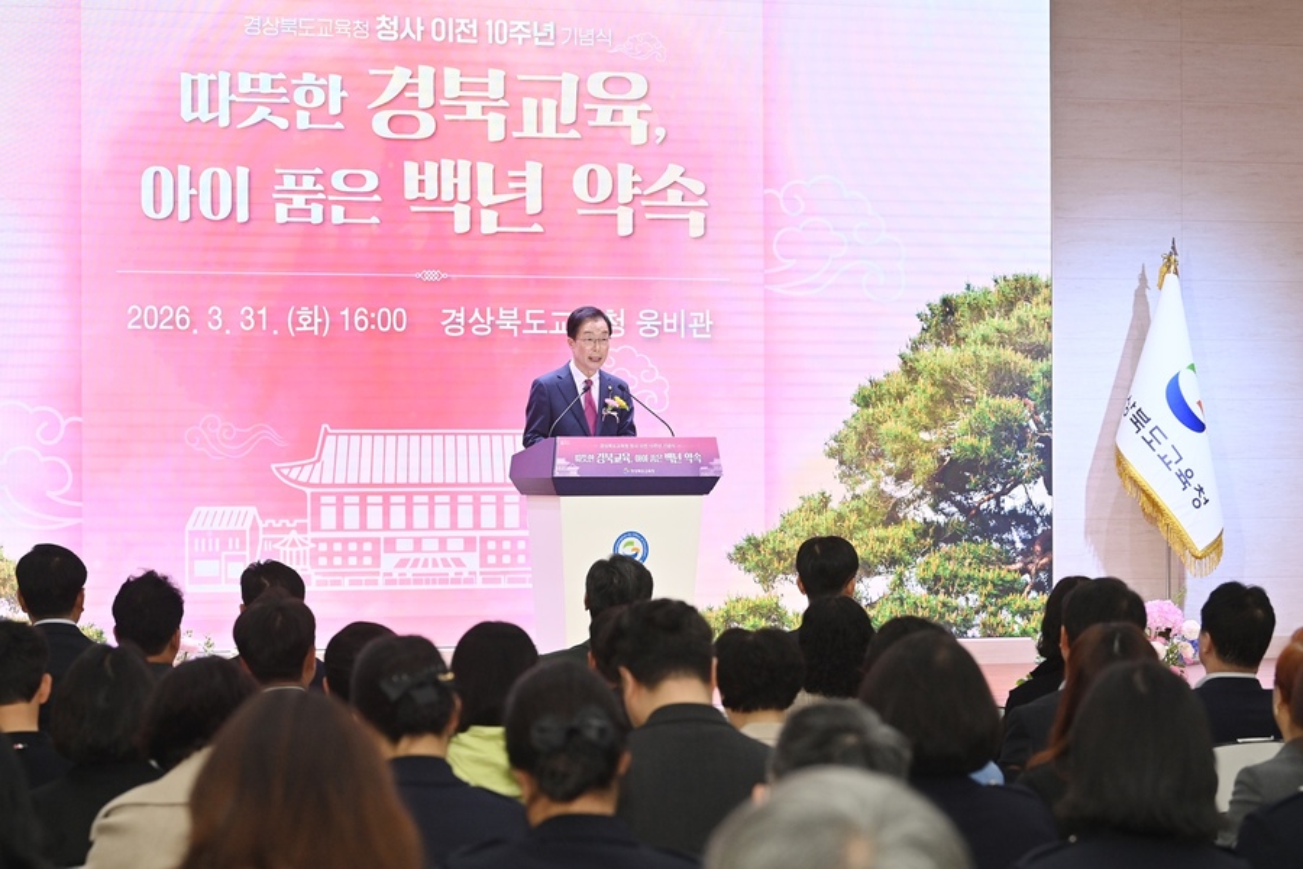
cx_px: 652
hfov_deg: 17.1
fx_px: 4343
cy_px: 434
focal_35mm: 120
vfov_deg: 11.4
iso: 1600
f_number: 6.3
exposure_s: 1/200
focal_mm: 120
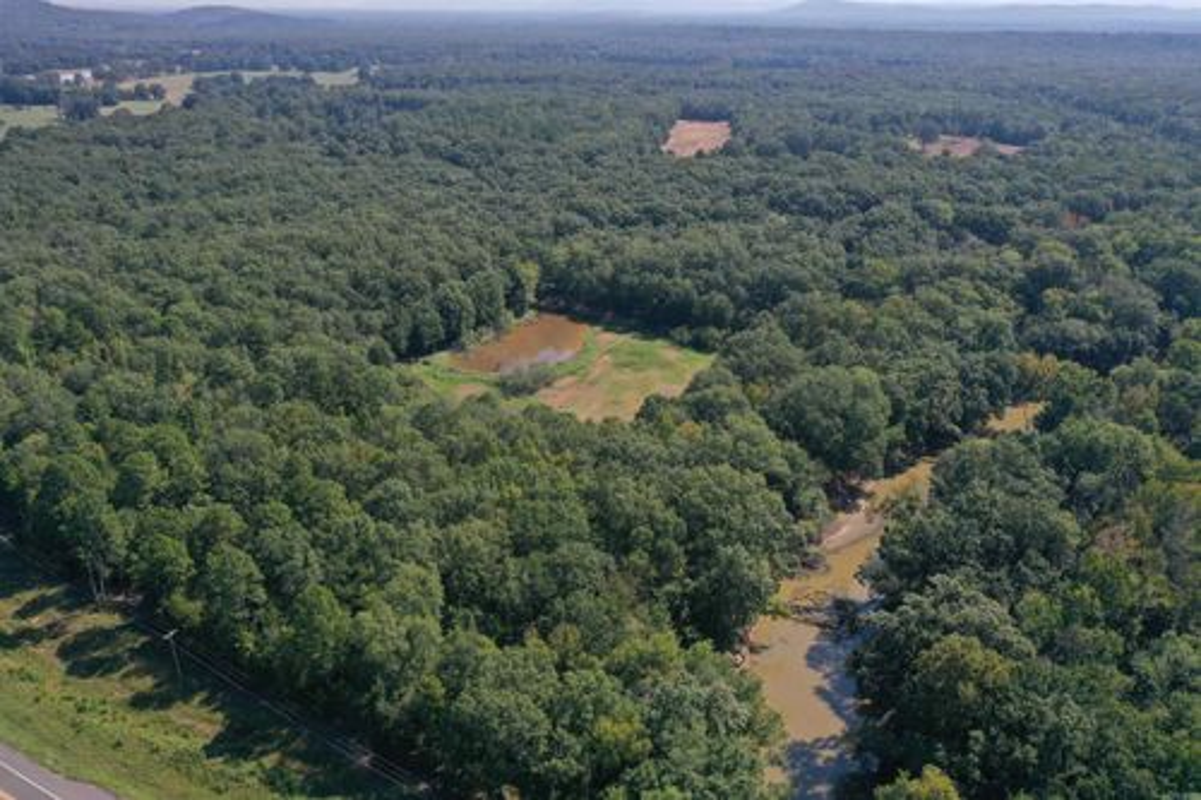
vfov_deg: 46.4
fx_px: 934
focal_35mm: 28
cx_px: 600
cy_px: 400
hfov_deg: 65.5
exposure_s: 1/400
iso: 100
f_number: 5.6
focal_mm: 10.26
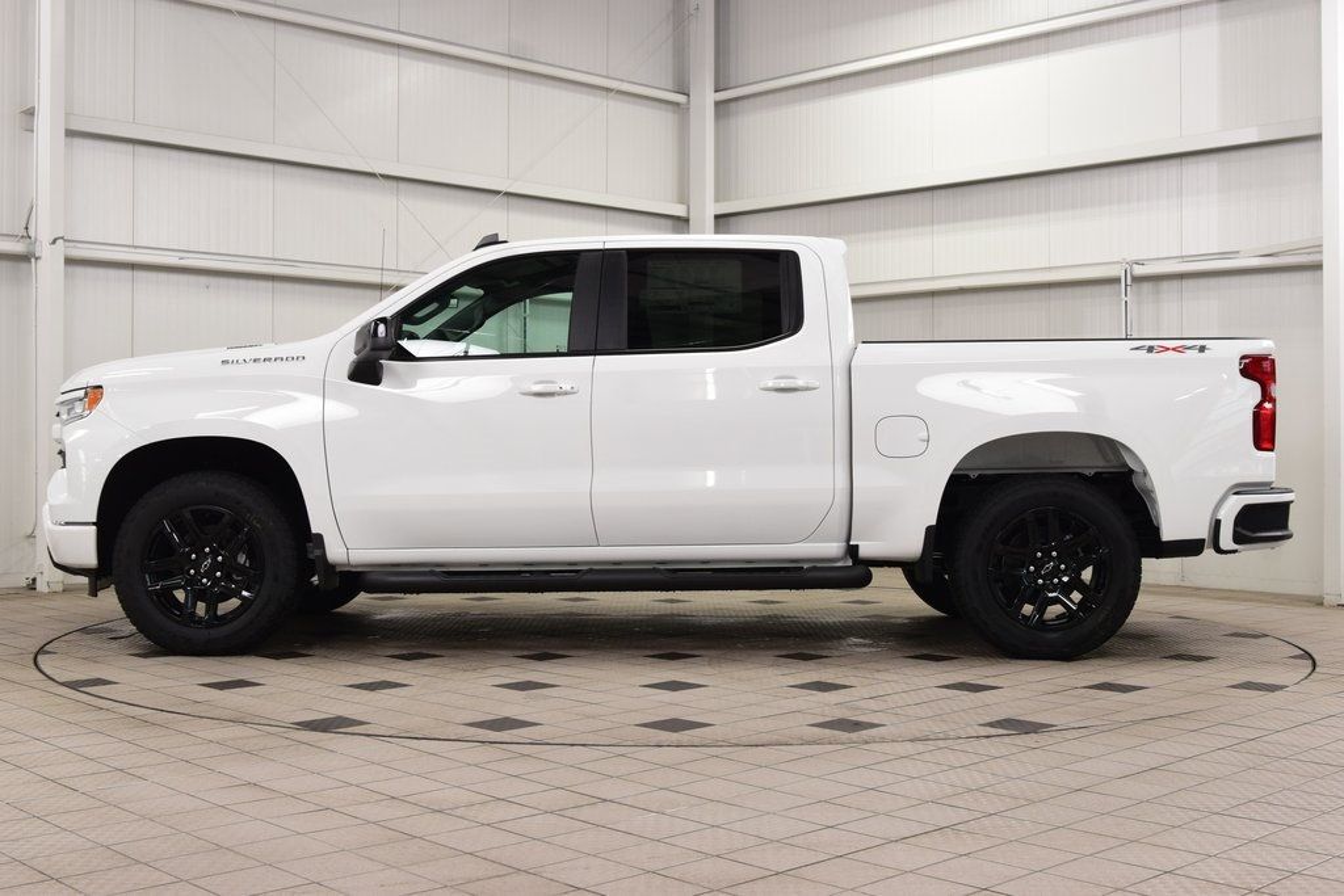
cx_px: 672
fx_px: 1624
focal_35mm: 44
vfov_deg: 30.9
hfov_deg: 45.0
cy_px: 448
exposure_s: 1/60
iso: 1000
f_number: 8
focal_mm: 29
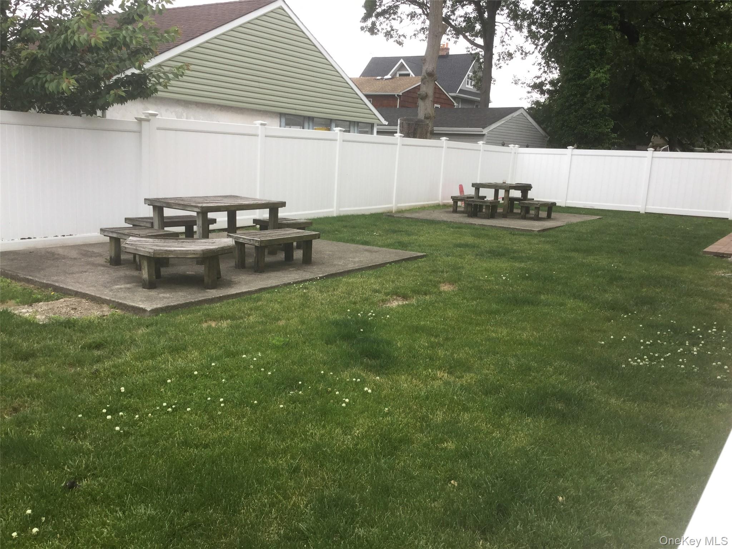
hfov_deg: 58.4
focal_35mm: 31
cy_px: 274
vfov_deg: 45.4
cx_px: 366
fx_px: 656
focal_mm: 3.3
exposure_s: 1/120
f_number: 2.4
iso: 25
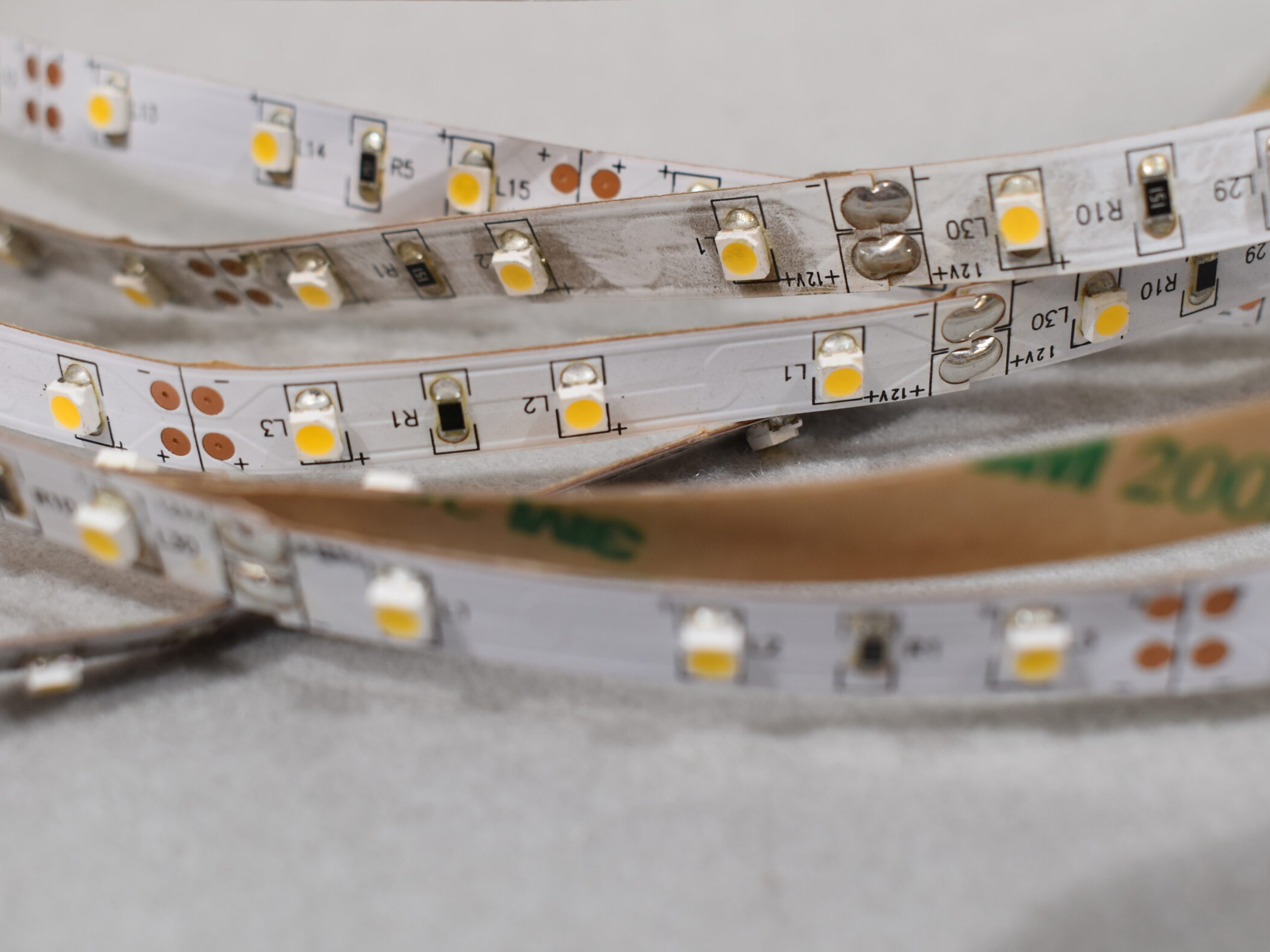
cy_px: 458
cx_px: 727
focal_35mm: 53
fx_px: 1944
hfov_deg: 36.1
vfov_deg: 27.5
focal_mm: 30
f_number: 7.1
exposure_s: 1/60
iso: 400
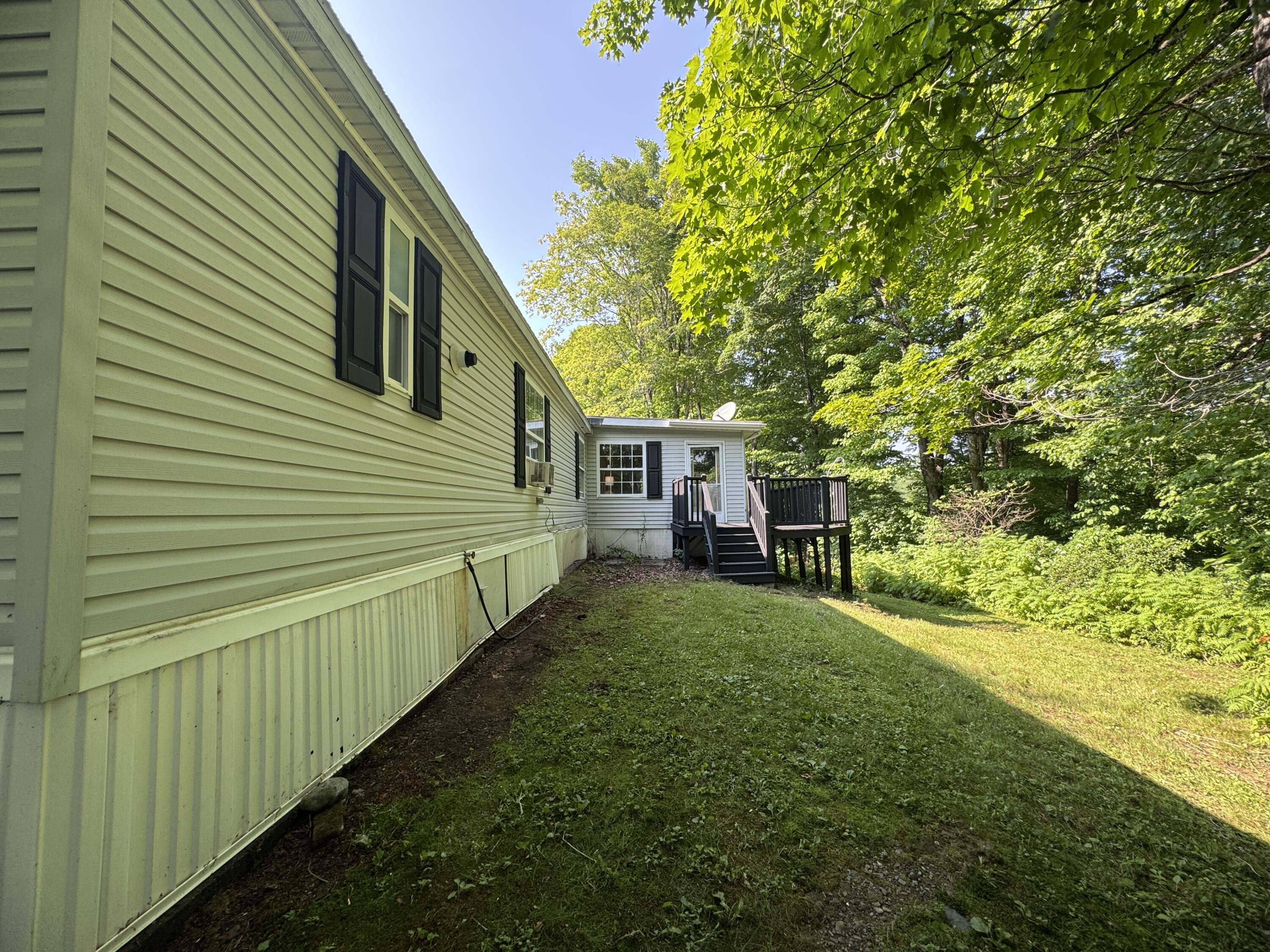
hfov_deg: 102.1
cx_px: 635
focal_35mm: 14
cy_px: 476
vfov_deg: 85.7
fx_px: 514
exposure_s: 1/164
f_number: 2.2
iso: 40
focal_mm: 2.22
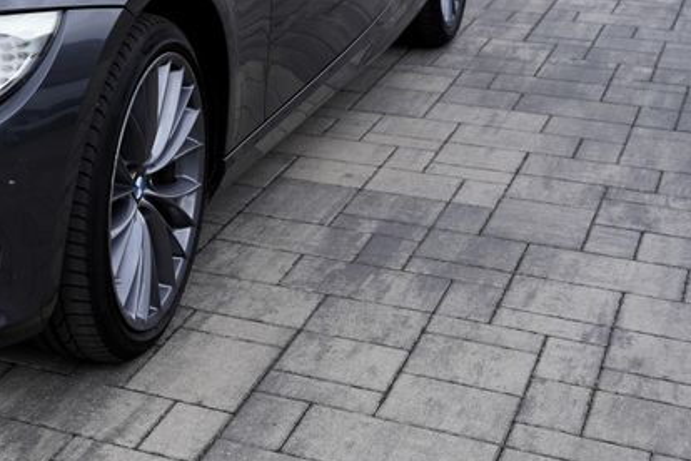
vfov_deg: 15.8
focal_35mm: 84
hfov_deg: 22.1
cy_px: -46
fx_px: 1612
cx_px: -162
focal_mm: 34
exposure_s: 1/200
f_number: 6.3
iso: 100
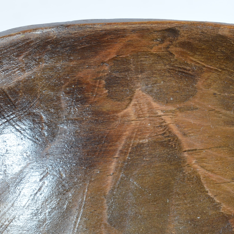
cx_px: 158
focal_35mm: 201
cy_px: 194
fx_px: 1539
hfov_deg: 8.7
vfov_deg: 8.7
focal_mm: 55
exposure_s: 1/100
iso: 100
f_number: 10
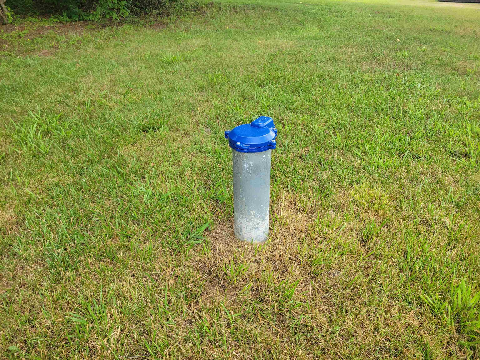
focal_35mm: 26
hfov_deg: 67.3
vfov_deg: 53.1
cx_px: 240
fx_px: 361
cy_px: 180
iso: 40
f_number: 1.8
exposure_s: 1/319
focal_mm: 5.4
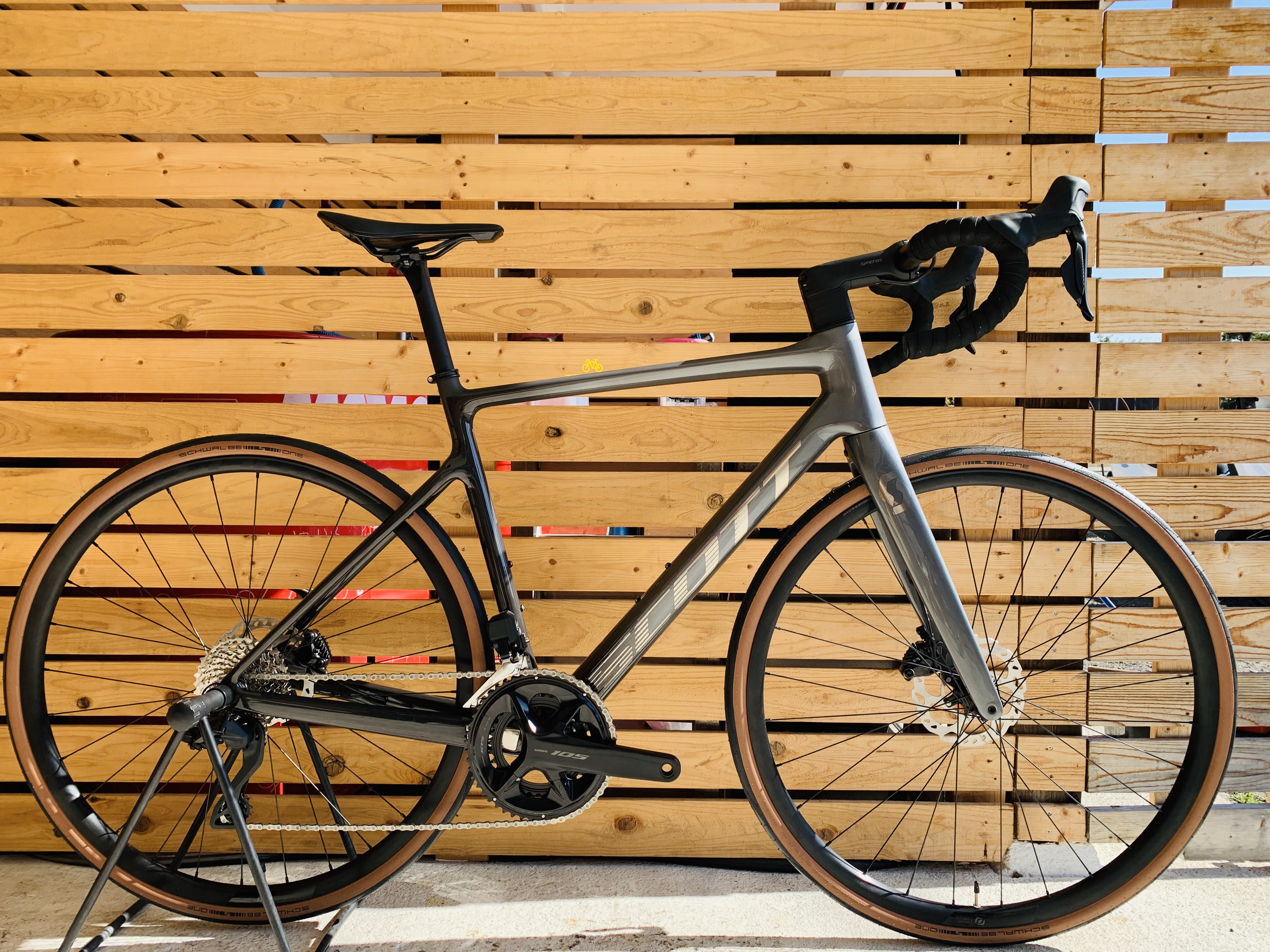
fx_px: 991
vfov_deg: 51.3
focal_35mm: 27
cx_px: 629
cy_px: 485
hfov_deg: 65.3
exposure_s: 1/518
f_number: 1.8
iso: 25
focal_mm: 4.25
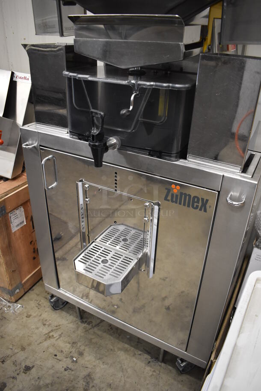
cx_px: 130
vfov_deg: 67.3
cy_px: 196
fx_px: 293
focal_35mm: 27
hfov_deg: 48.0
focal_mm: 18
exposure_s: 1/125
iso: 1800
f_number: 3.5
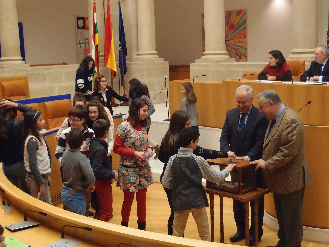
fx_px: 523
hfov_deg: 34.9
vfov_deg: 26.6
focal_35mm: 55
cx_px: 164
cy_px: 124
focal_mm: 11.84
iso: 800
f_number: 2.1
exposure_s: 1/320
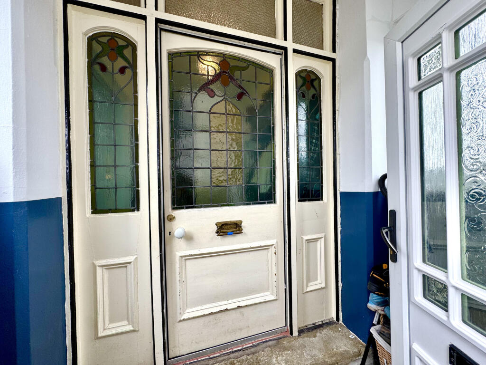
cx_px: 243
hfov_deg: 102.1
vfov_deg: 85.7
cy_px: 182
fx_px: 197
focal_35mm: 14
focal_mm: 2.22
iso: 50
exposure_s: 1/99
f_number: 2.2
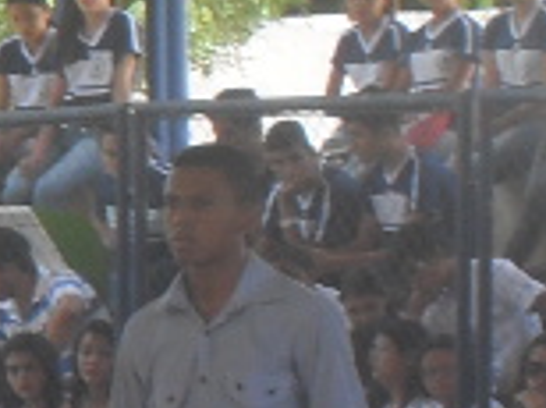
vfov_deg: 2.2
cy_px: 600
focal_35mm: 680
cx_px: -383
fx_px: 10709
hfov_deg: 2.9
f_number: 5.2
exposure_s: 1/90
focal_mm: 18.1
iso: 120
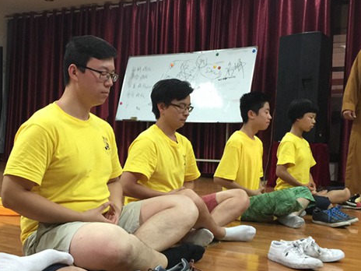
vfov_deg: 29.0
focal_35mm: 50
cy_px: 175
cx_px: 128
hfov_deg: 37.9
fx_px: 521
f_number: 2.2
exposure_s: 1/10
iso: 125
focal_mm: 4.15
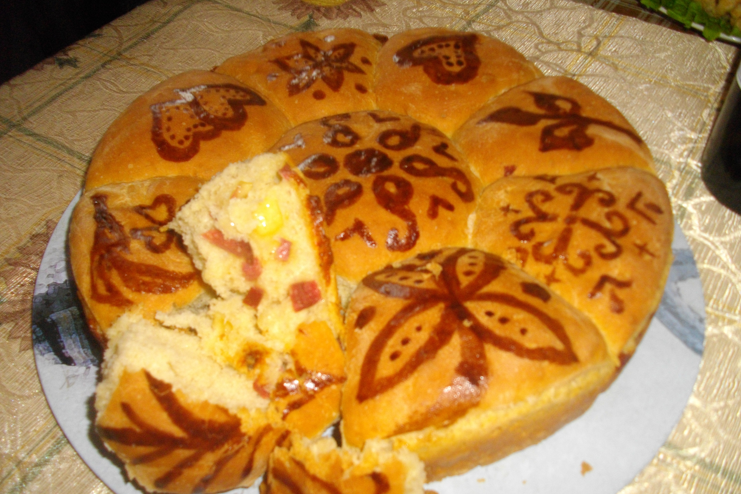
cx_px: 374
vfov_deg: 39.9
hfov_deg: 57.2
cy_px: 280
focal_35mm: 33
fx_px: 679
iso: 200
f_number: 2.9
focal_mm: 5.7
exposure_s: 1/50
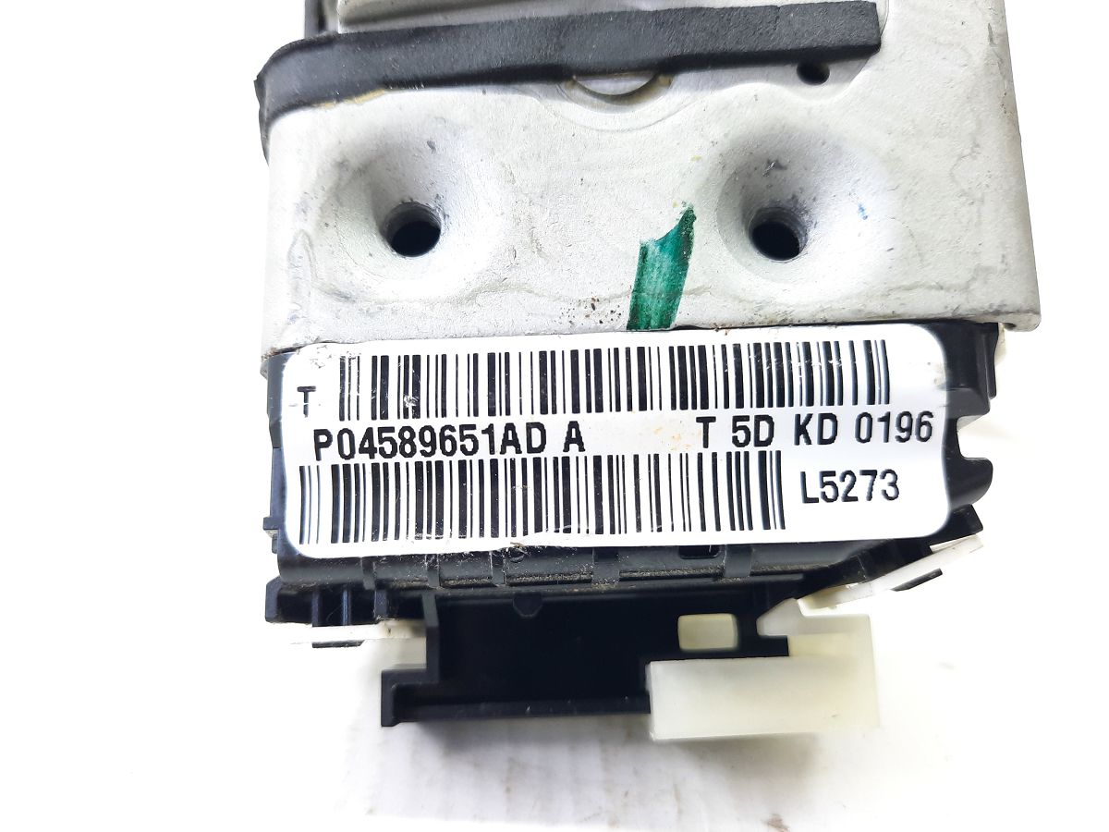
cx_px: 554
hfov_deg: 69.4
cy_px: 416
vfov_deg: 54.9
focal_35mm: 25
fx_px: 801
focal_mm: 4.6
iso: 200
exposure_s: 1/50
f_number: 2
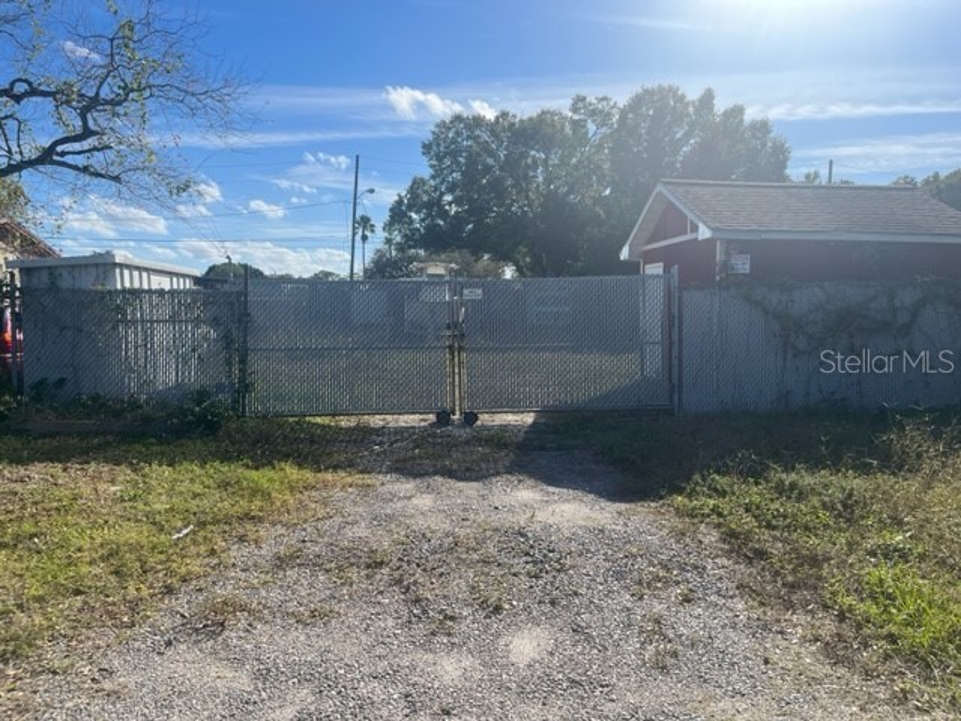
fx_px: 722
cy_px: 360
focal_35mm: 26
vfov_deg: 53.1
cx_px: 480
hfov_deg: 67.3
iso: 50
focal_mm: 5.1
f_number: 1.6
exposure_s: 1/4016
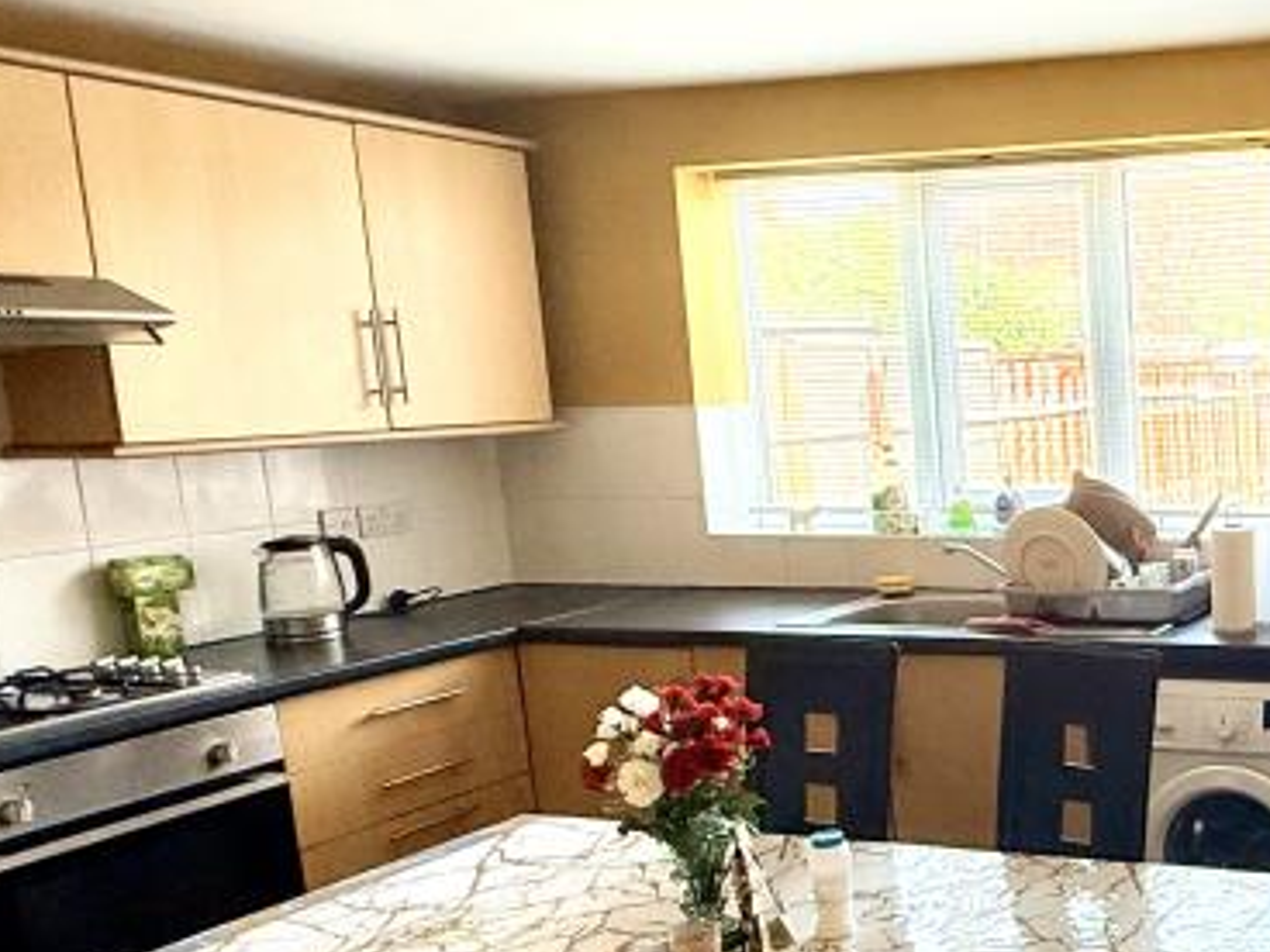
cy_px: 586
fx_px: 1431
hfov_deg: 40.0
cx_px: 1356
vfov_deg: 36.6
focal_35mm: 39
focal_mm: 2.22
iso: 200
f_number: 2.2
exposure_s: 1/99
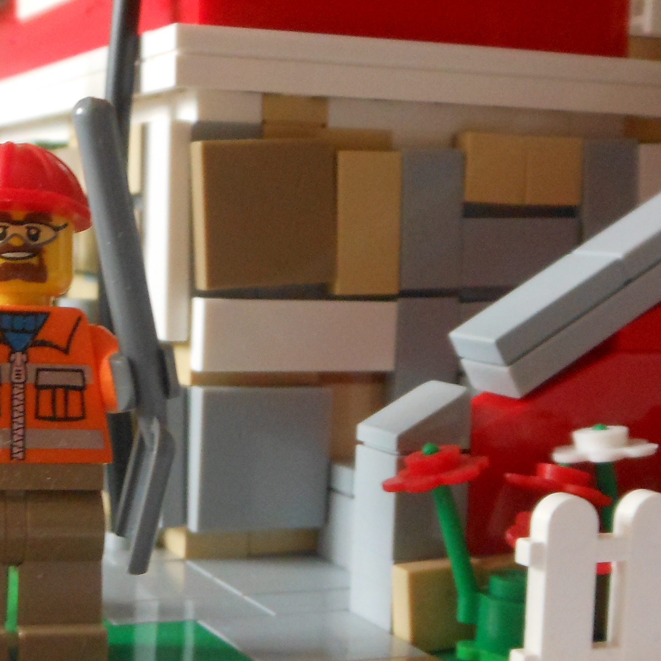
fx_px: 1426
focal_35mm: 66
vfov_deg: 26.1
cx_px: 195
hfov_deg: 25.9
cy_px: 310
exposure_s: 1/13
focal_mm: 5.2
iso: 400
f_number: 3.3
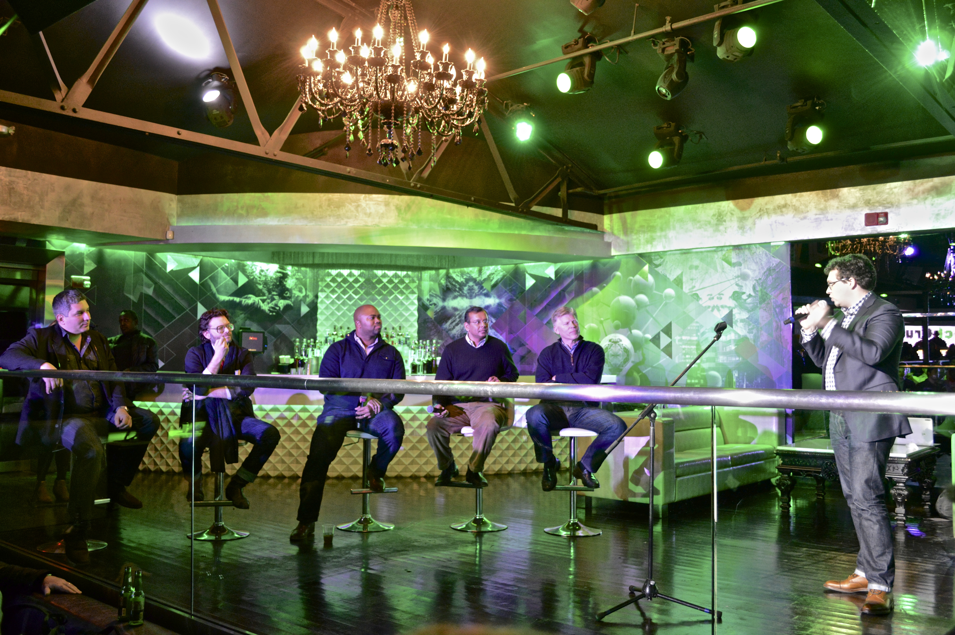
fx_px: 875
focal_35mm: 33
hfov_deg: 57.3
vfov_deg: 39.9
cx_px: 478
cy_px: 318
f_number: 3.8
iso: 1250
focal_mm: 22
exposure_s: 1/15
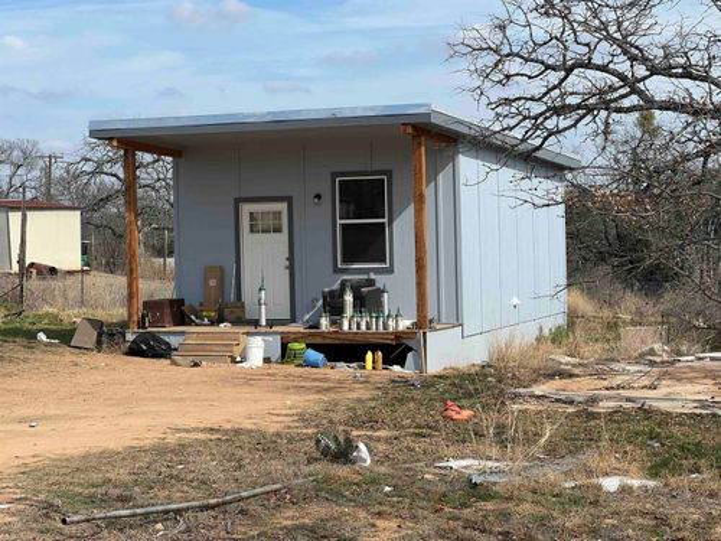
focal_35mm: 77
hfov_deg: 25.3
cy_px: 270
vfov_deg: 19.1
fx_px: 1604
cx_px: 360
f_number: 2.8
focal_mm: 9
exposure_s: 1/903
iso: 32
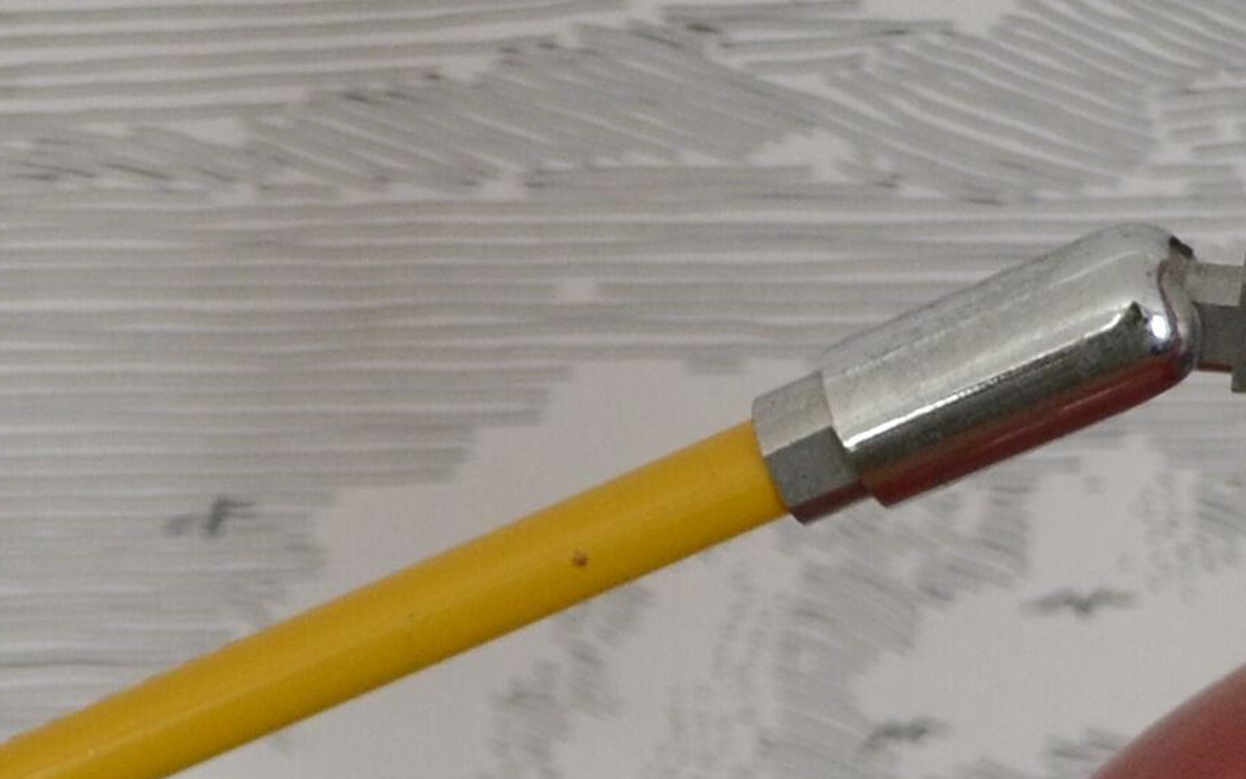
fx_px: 5400
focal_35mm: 159
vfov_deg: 7.9
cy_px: 1569
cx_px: 503
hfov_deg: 13.2
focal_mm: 20
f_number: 3.8
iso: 720
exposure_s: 1/60
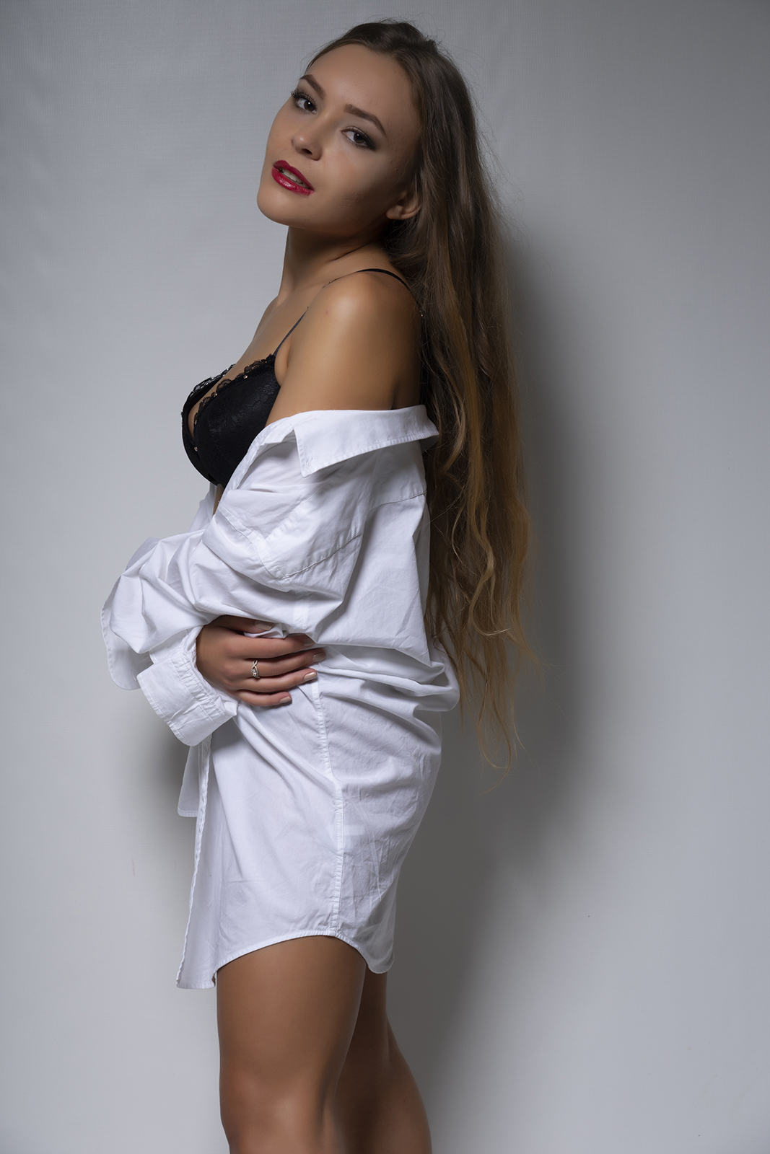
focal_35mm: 73
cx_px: 385
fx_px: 2341
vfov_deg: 27.7
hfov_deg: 18.7
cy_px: 577
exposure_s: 1/200
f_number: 7.1
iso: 100
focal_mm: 73
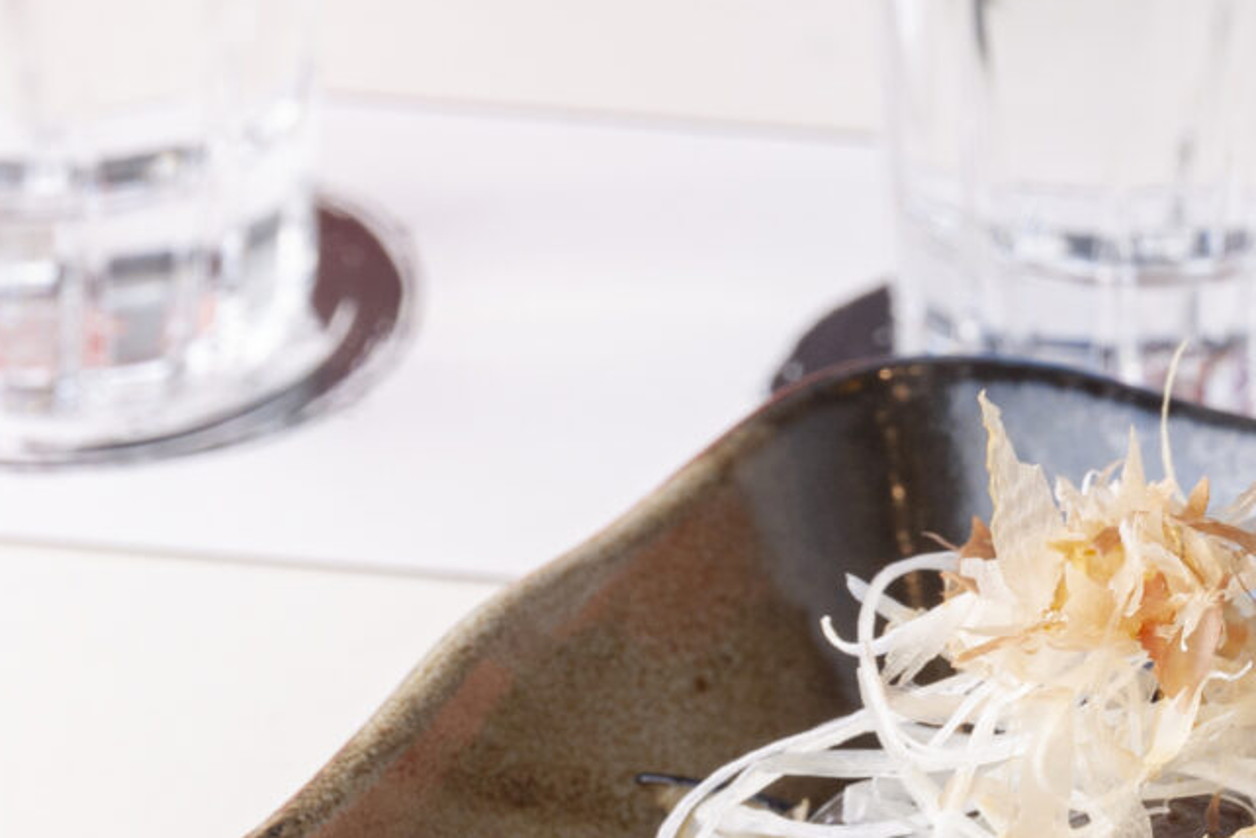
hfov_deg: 5.0
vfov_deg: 3.4
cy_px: -73
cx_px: 2101
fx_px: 14199
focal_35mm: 407
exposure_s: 1/90
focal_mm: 102
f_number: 11
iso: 200
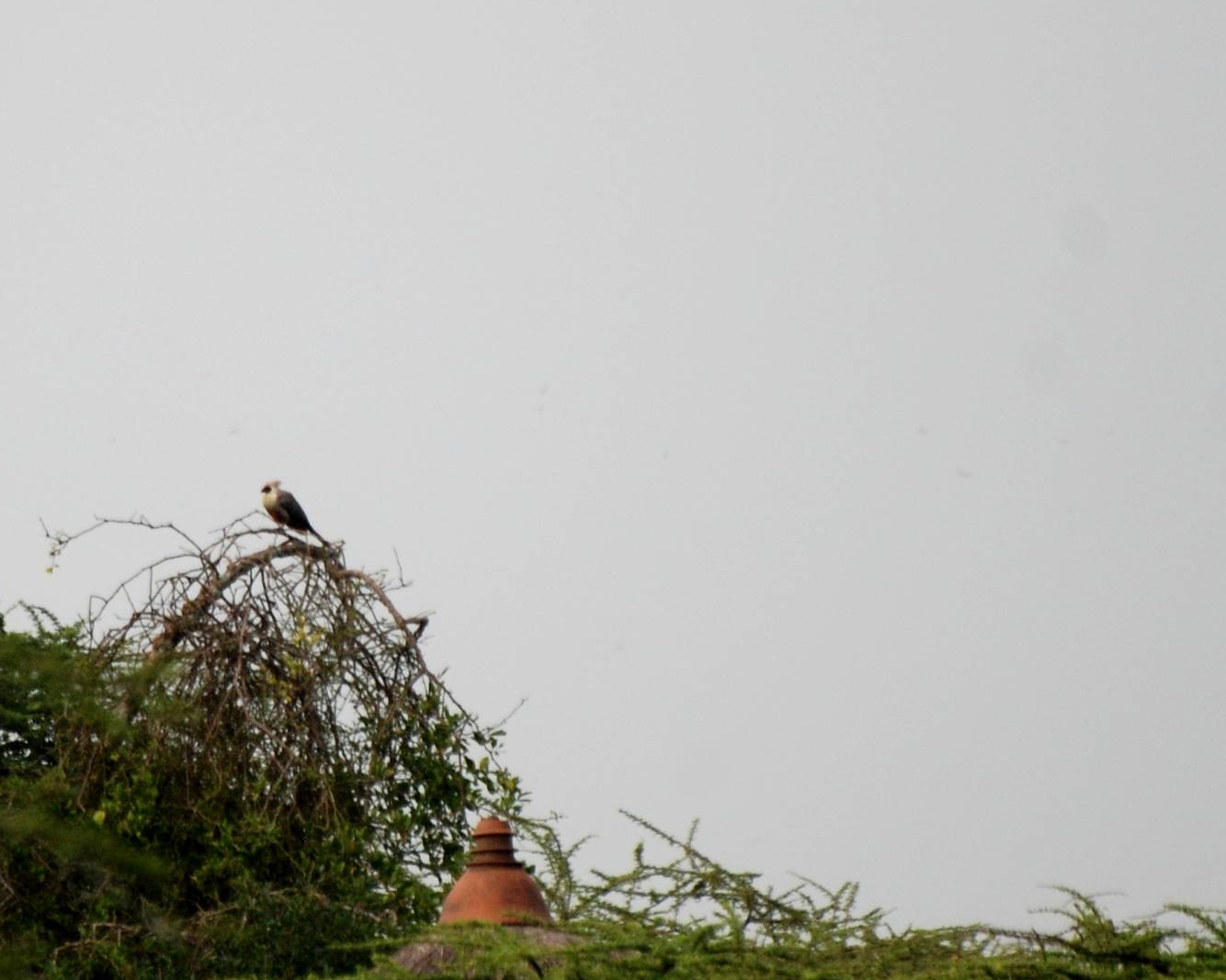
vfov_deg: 3.1
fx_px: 18395
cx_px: 566
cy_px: 491
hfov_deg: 3.8
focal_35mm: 507
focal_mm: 300
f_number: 5.6
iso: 360
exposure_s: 1/500
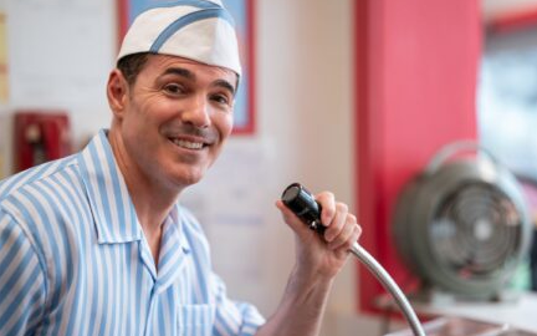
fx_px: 1273
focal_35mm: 87
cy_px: 165
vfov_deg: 15.0
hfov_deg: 23.8
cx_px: 268
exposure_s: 1/250
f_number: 1.8
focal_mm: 85
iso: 400
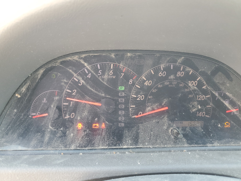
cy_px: 90
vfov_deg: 53.1
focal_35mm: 26
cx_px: 120
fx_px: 181
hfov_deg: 67.3
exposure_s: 1/60.2
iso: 59
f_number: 1.5
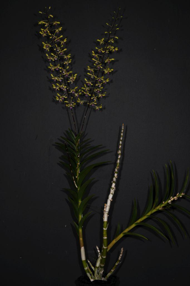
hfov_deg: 15.2
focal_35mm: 90
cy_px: 143
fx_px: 712
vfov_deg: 22.6
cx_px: 95
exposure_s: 1/125
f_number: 10
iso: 400
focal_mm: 90
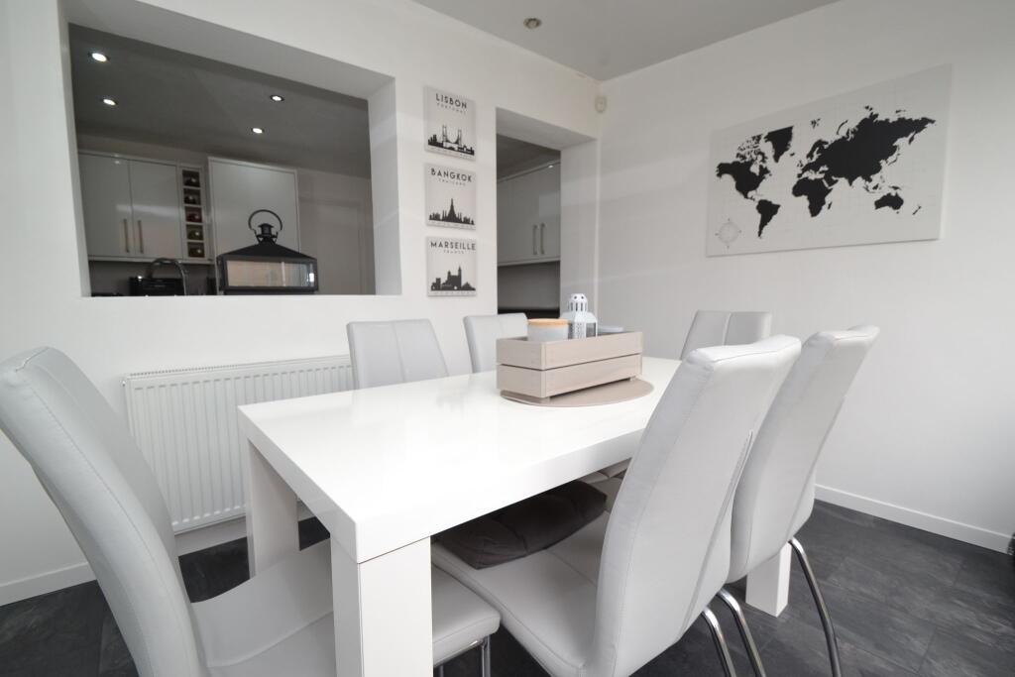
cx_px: 508
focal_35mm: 15
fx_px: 423
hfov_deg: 100.4
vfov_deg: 77.3
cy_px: 338
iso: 400
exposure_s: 1/125
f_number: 5.6
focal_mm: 10
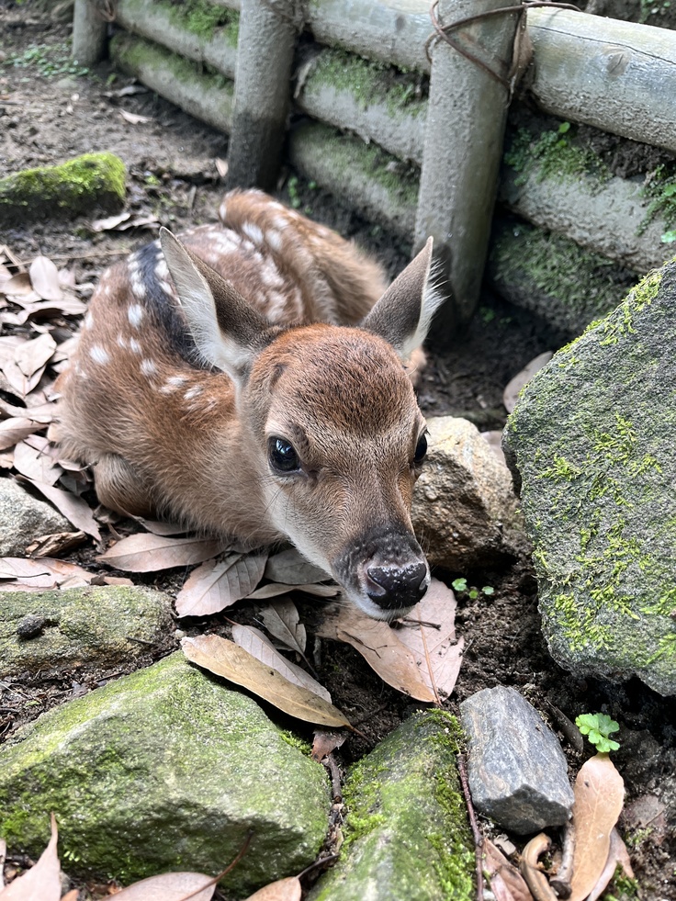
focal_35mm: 26
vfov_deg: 67.3
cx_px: 338
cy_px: 450
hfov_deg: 53.1
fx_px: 677
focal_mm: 5.1
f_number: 1.6
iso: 125
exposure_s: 1/106
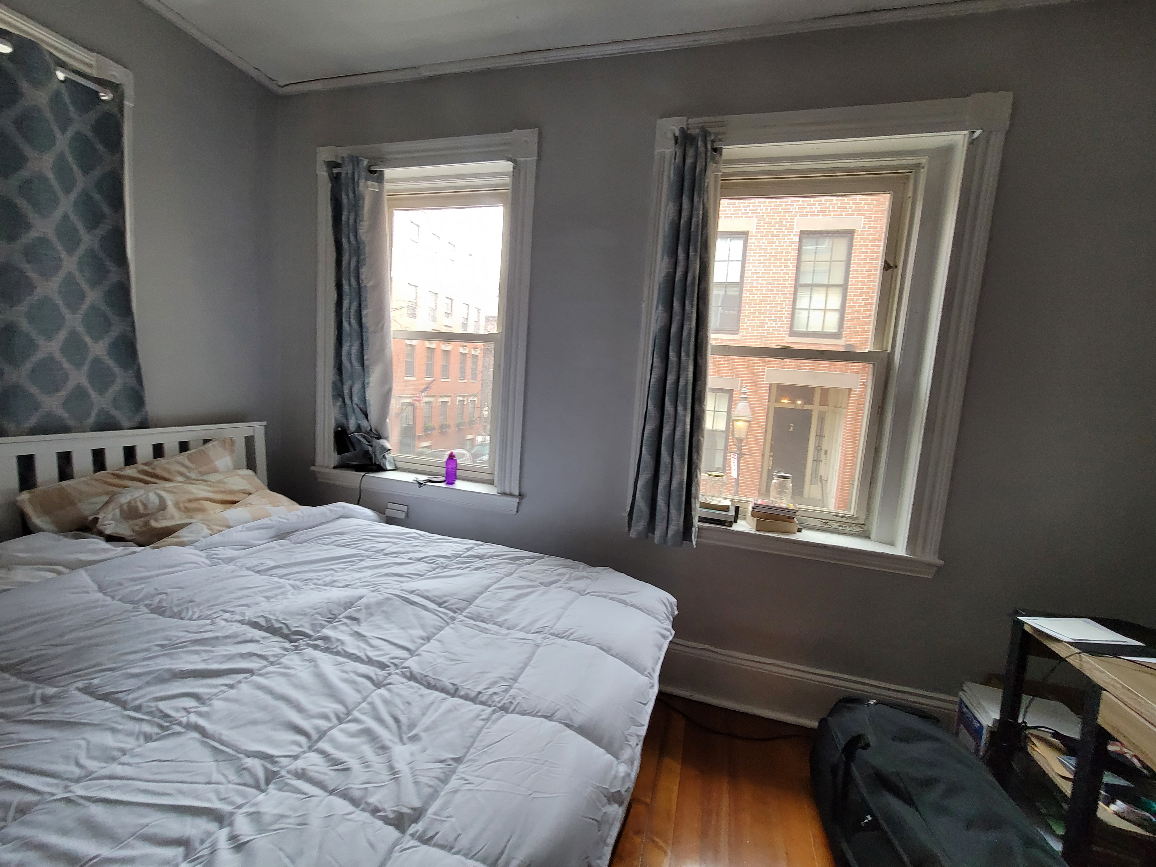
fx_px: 434
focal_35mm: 13
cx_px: 578
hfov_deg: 106.2
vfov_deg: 89.9
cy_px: 434
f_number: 2.2
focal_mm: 2.2
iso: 200
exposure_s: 1/60
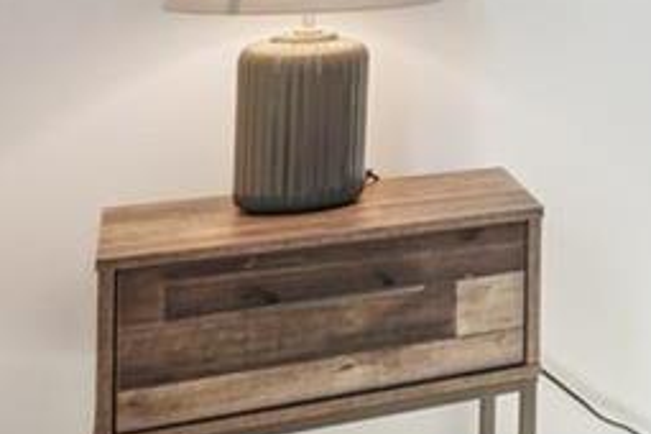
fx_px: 1591
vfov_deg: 14.7
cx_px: 1506
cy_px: -167
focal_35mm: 88
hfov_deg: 15.2
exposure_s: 1/20
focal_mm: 14
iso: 100
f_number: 7.1
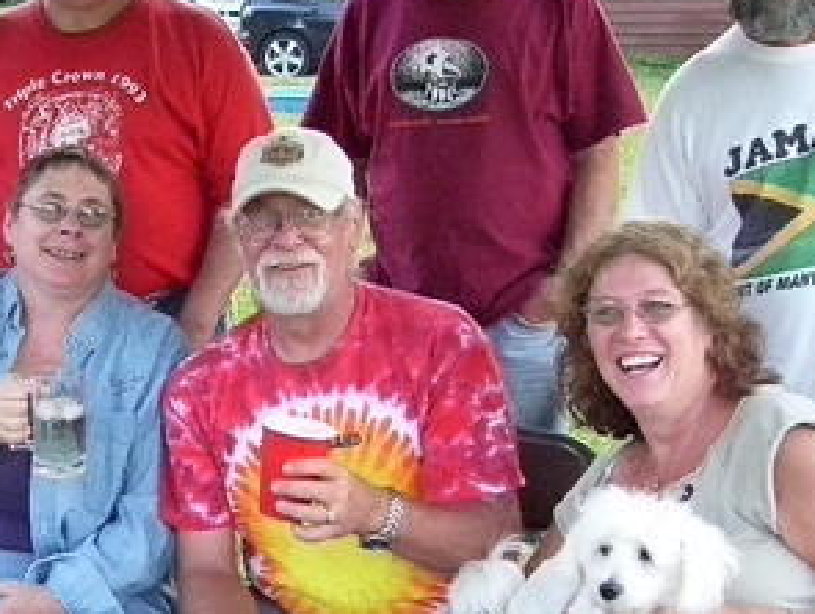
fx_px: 1839
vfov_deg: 18.9
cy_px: 379
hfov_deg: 24.4
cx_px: 105
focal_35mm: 78
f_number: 2.7
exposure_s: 1/200
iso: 800
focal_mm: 6
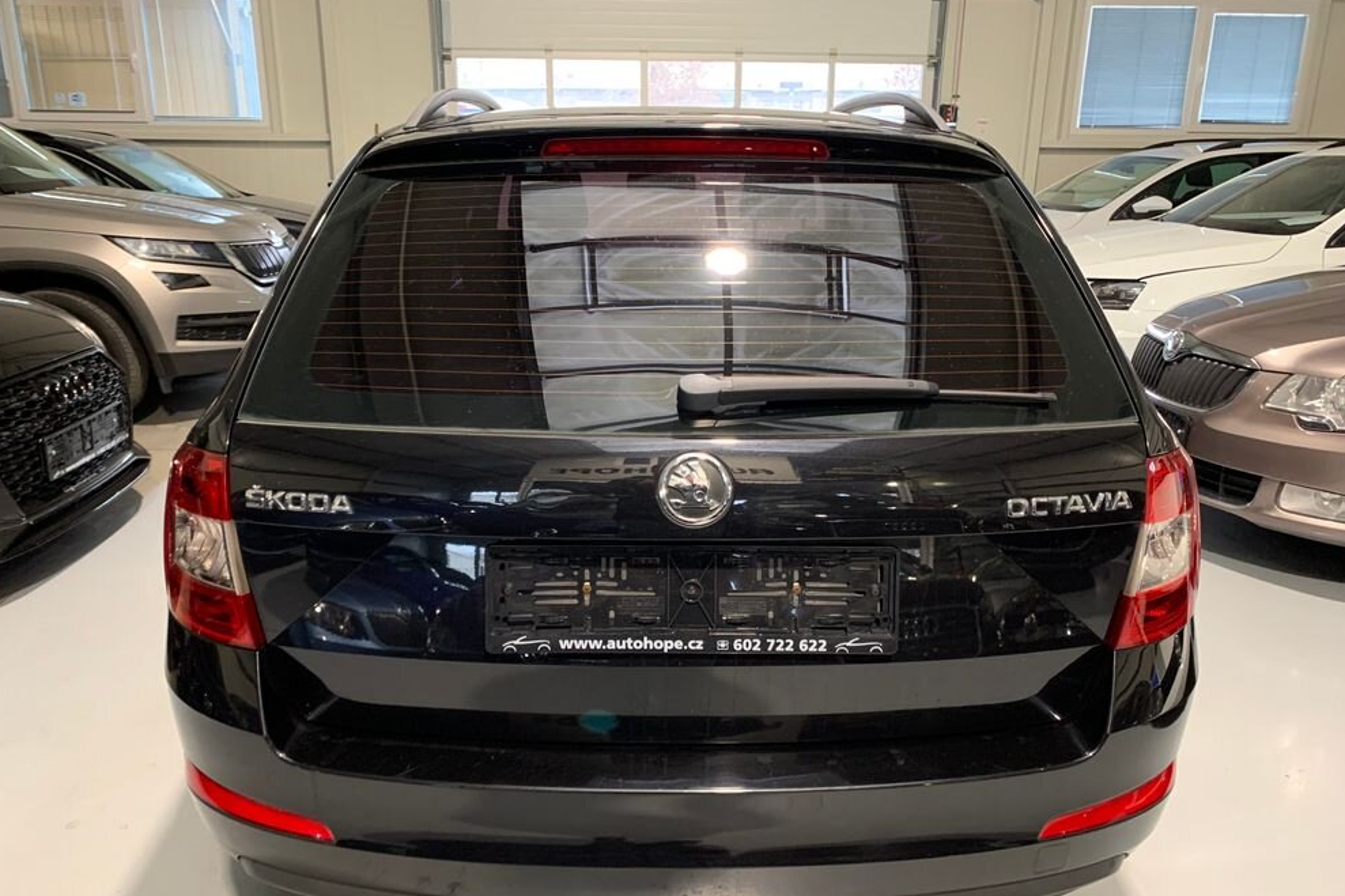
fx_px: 1046
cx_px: 657
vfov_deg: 46.3
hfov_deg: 65.5
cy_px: 492
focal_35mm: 28
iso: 400
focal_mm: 4.25
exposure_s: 1/53
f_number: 1.8
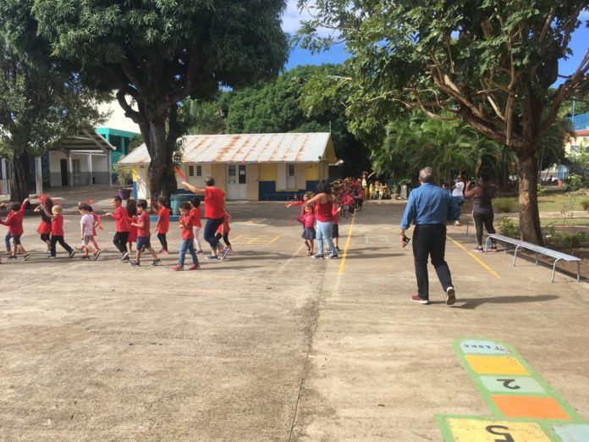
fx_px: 493
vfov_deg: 48.2
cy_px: 221
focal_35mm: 29
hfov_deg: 61.7
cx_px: 294
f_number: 2.2
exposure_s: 1/855
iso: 25
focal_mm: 4.15
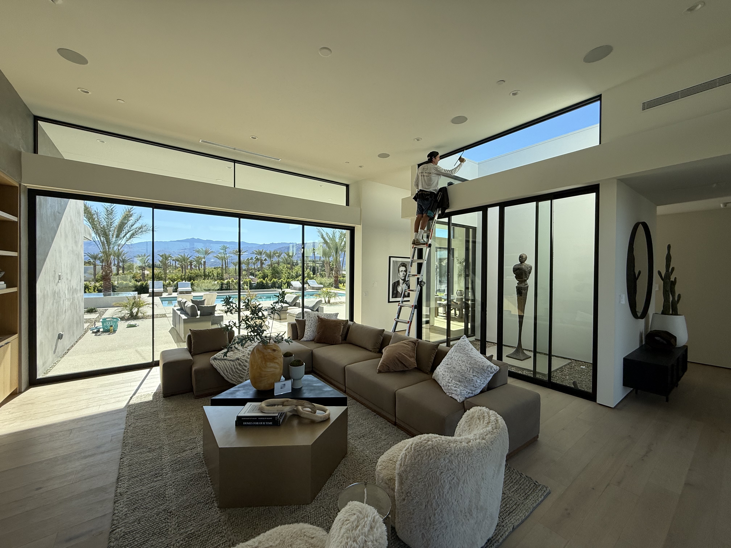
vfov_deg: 85.7
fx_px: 296
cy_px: 274
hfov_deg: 102.1
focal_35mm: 14
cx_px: 366
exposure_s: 1/770
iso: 64
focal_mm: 2.22
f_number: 2.2
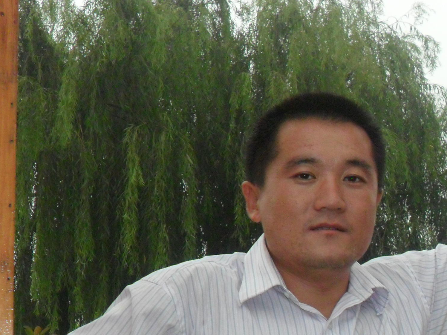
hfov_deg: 20.4
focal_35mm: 96
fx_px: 1240
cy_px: 337
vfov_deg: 15.1
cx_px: 246
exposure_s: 1/45
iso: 240
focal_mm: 7.8
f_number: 4.5
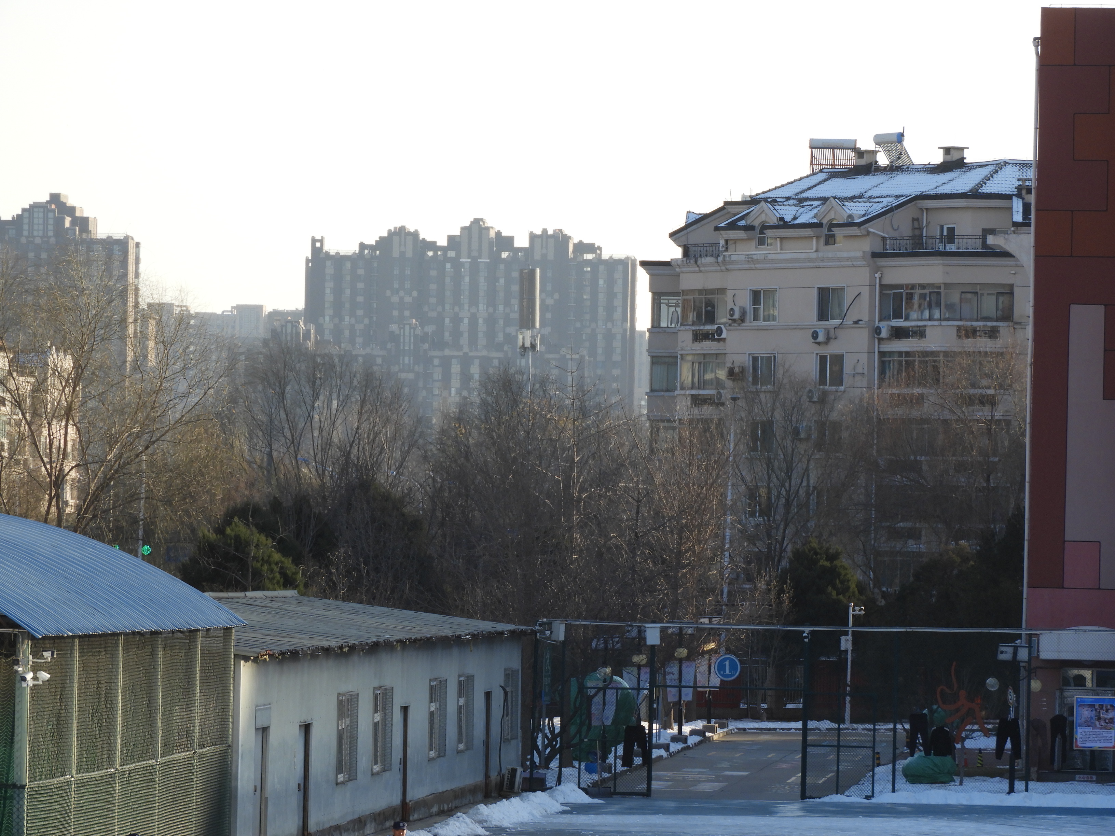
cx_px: 558
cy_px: 418
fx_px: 7086
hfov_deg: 9.0
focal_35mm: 220
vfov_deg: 6.8
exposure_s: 1/250
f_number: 5.3
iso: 100
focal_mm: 39.4
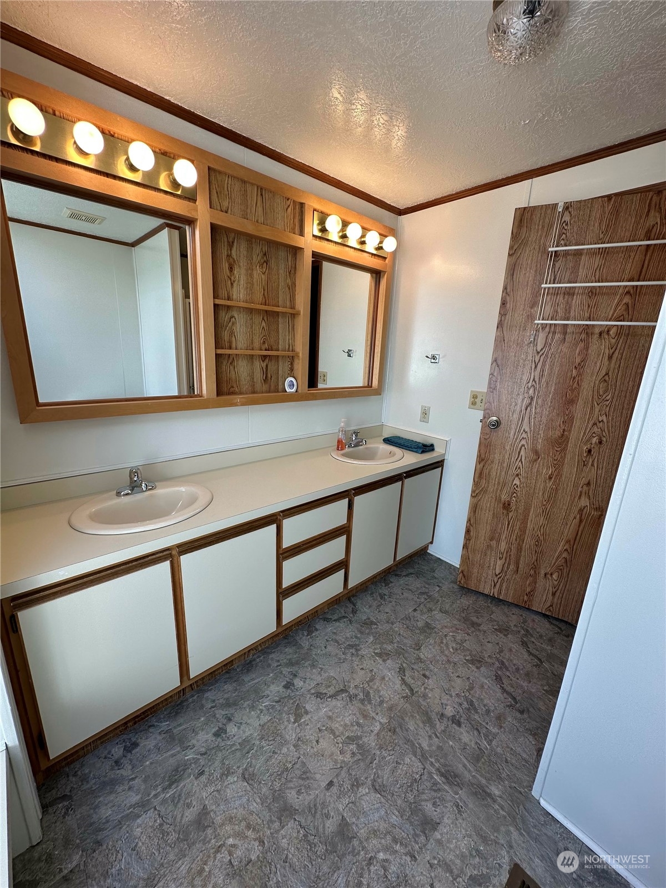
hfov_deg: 85.7
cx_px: 333
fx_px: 359
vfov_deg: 102.1
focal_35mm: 14
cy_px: 444
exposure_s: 1/134
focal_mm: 2.22
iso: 40
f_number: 2.2
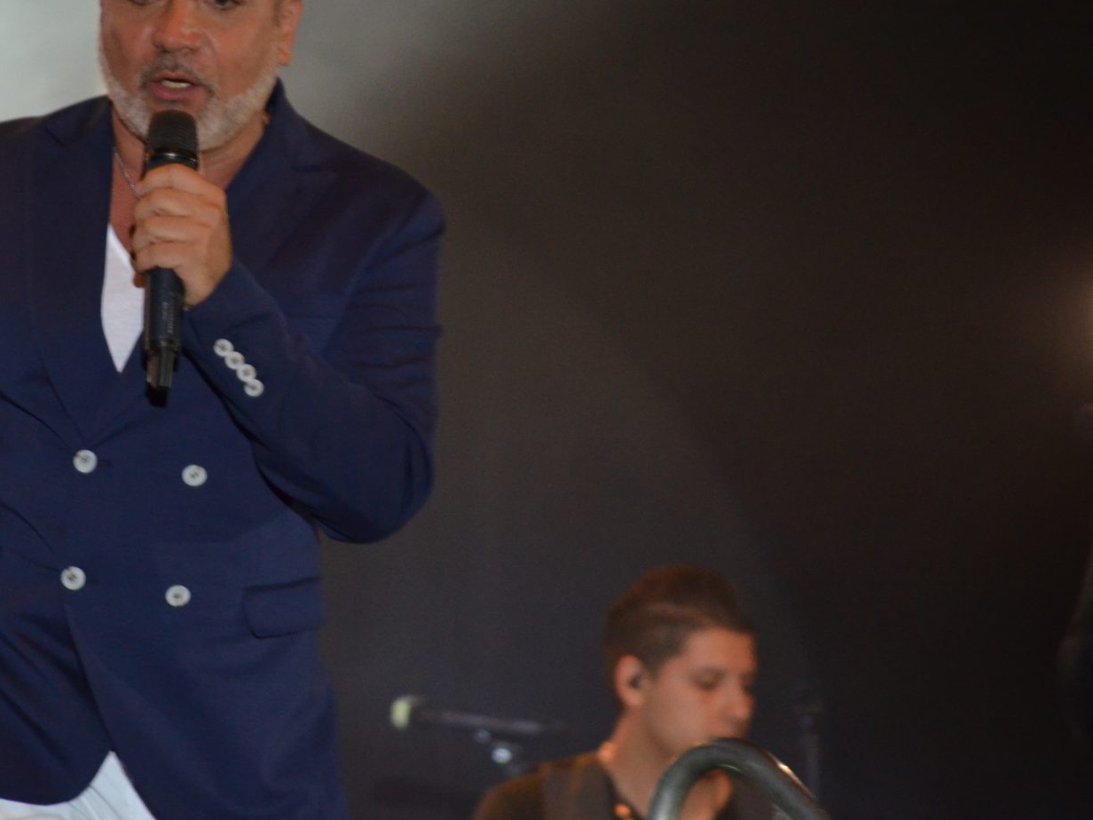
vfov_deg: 4.3
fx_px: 10950
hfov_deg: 5.7
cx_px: 200
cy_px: 339
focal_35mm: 347
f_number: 5
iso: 1600
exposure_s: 1/200
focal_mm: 145
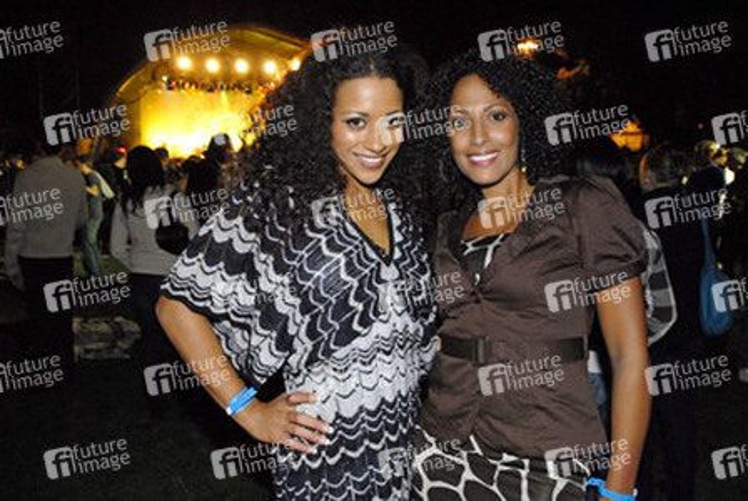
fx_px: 718
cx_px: 374
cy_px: 250
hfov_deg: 55.0
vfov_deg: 38.5
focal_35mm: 34
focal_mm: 23
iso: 800
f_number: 5
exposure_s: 1/40
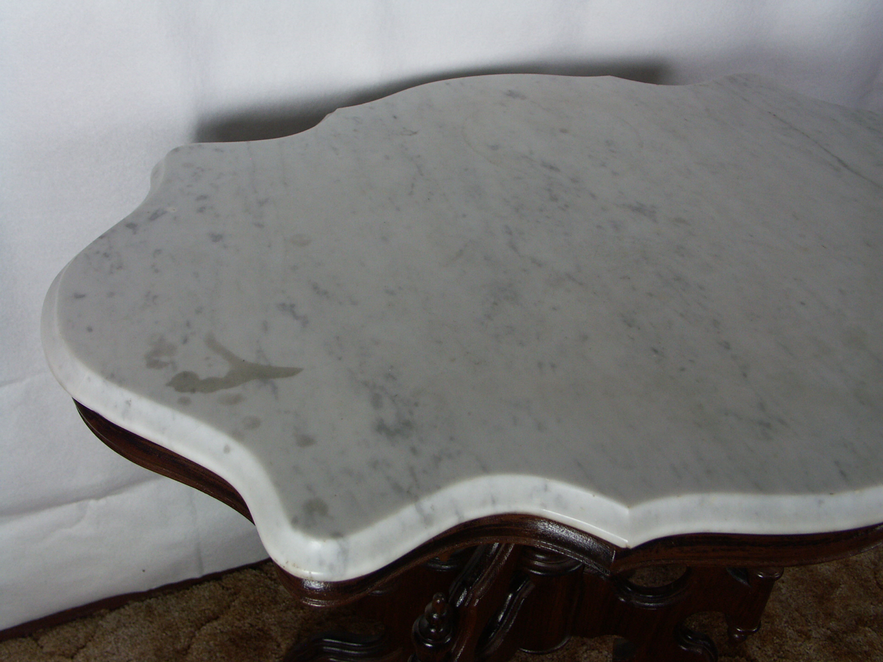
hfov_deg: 56.8
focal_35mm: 32
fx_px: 816
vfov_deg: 44.2
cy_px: 331
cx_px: 442
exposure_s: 1/40
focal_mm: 8.16
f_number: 2.8
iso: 100
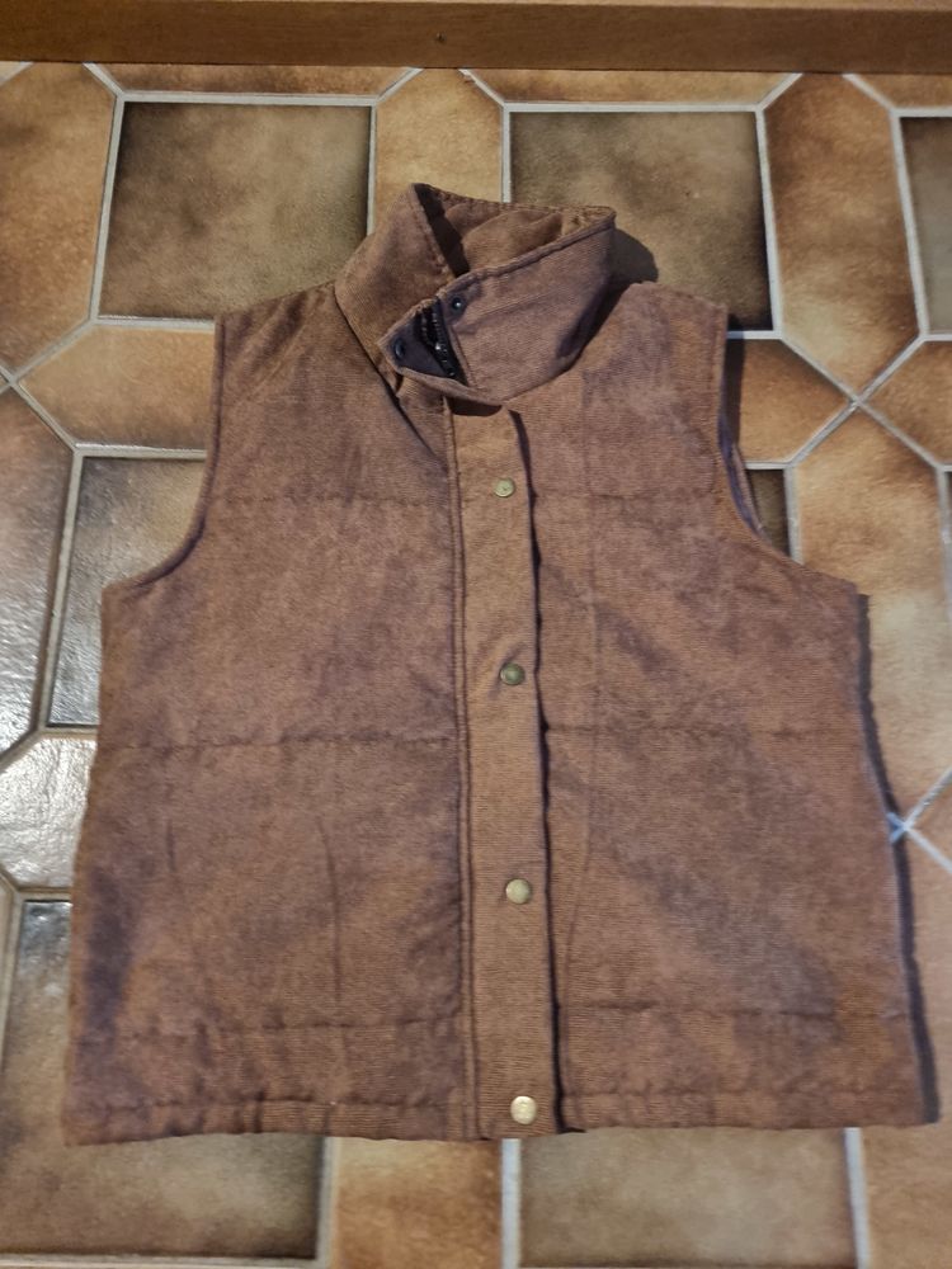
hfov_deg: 56.8
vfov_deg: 71.6
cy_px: 634
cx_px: 476
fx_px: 880
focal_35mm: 24
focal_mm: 6.7
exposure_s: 1/25
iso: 640
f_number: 1.8
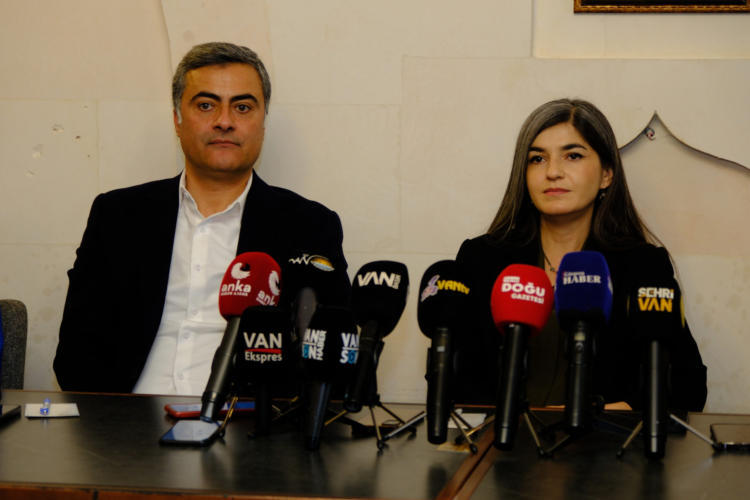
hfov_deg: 19.5
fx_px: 2187
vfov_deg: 13.0
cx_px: 375
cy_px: 250
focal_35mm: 105
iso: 500
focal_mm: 69.8
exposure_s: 1/30
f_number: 4
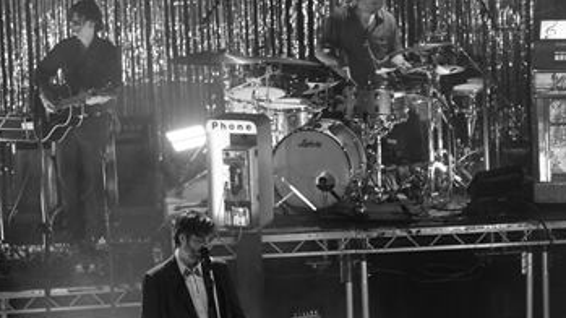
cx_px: 187
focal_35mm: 227
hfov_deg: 9.5
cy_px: 307
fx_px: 3406
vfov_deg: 5.3
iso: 1000
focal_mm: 105
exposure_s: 1/500
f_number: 2.8
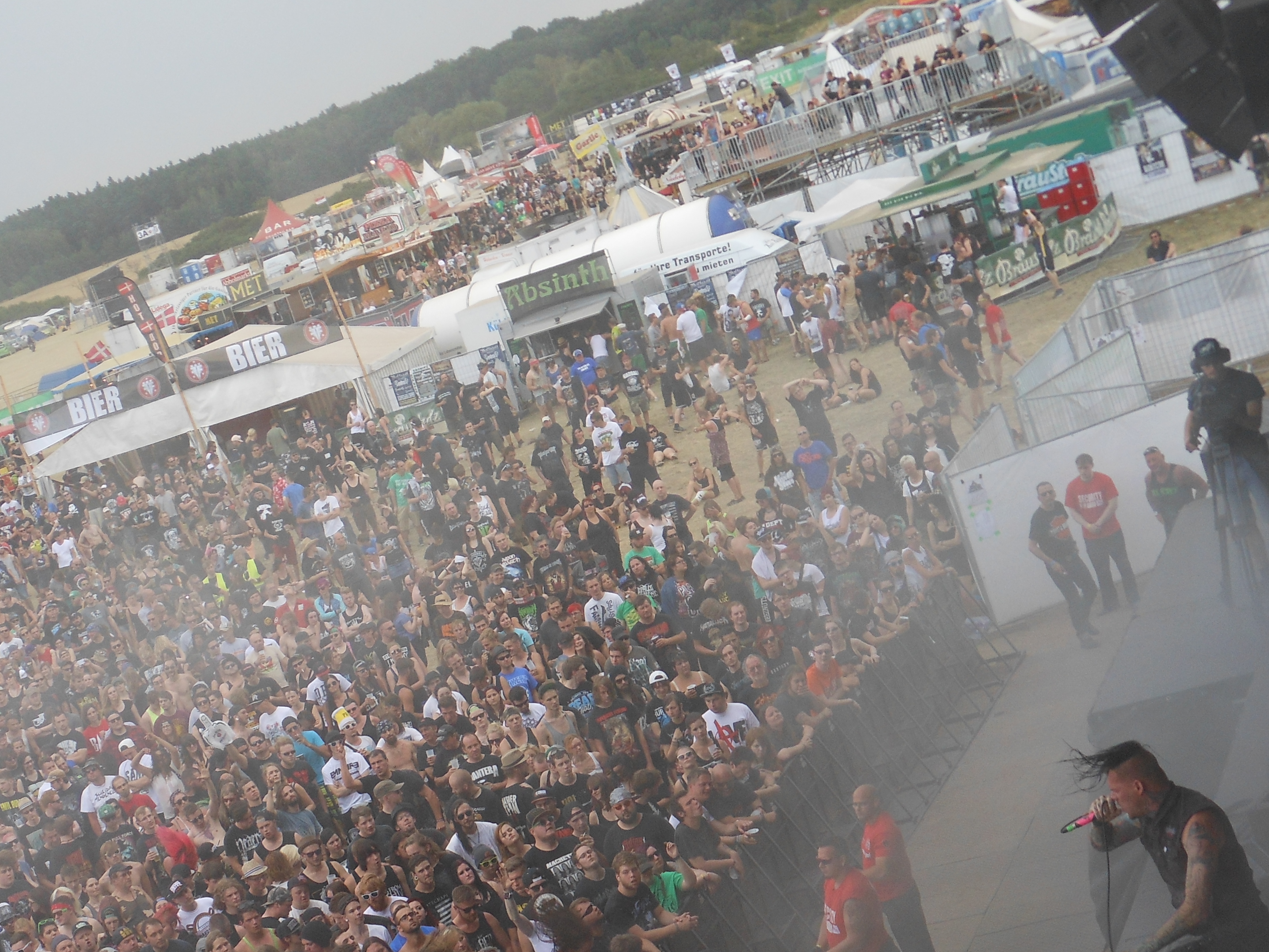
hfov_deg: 24.4
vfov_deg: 18.4
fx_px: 2933
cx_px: 512
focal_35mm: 80
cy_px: 573
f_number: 4
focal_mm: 8.9
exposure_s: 1/250
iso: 80
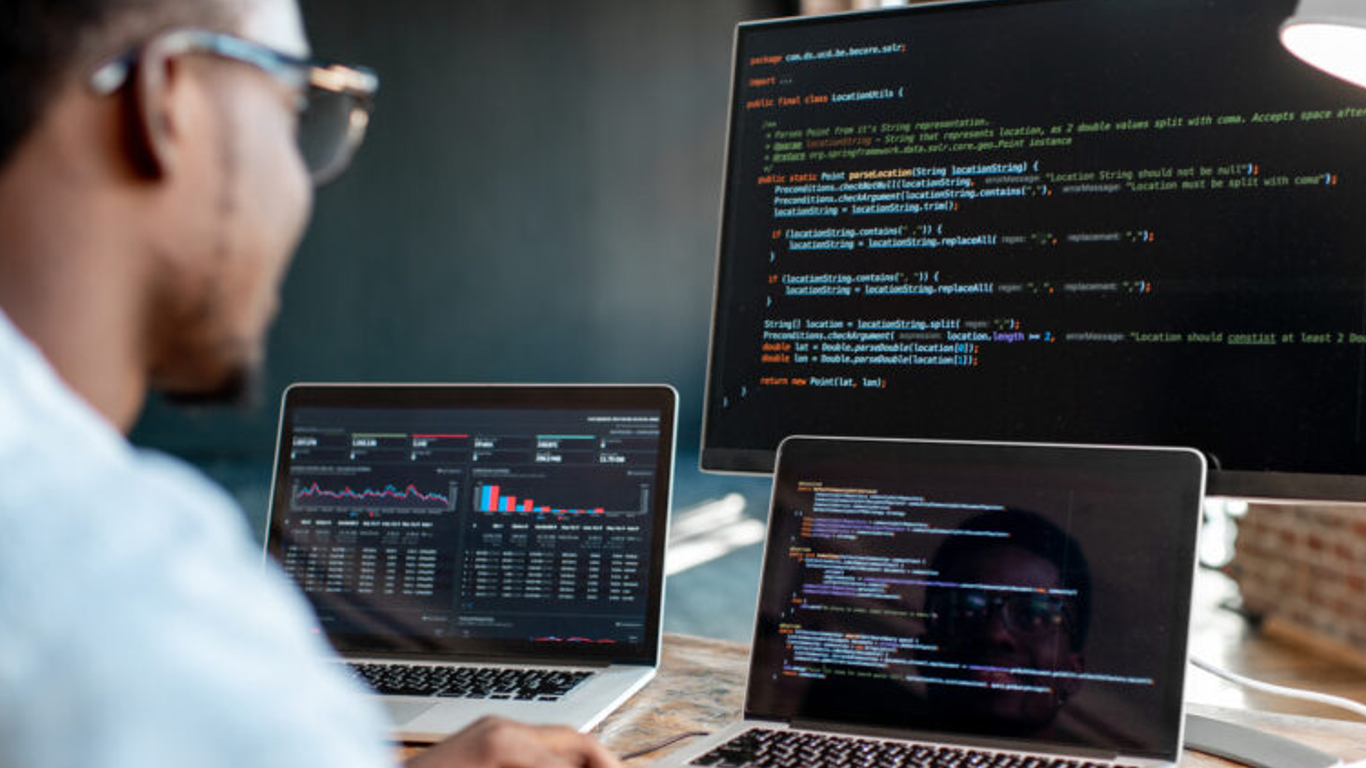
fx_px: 1811
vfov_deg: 23.9
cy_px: 470
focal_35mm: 50
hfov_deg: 41.3
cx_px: 738
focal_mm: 35
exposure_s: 1/160
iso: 250
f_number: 2.2
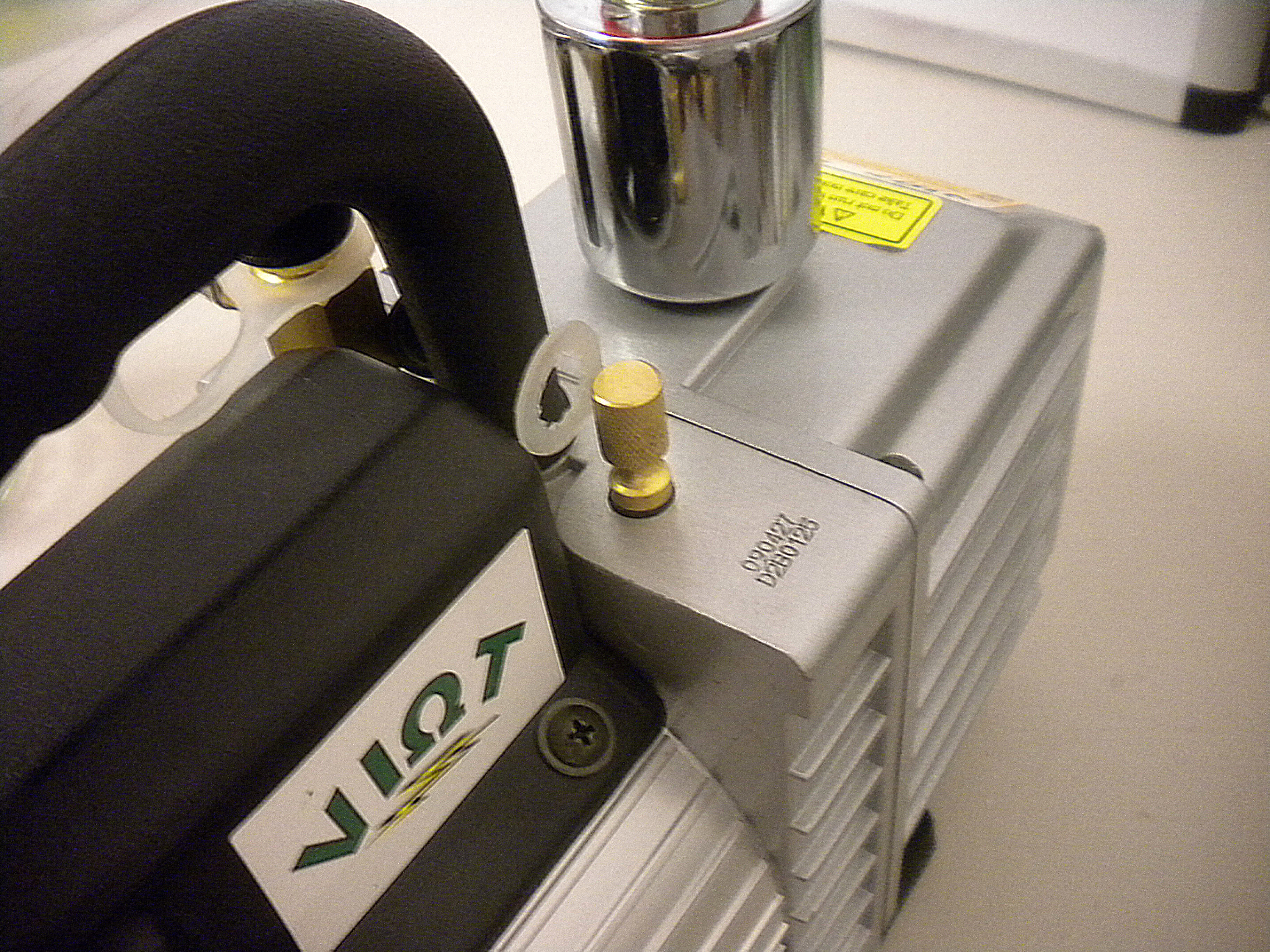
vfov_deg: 40.7
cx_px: 635
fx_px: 1284
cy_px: 476
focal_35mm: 35
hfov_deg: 52.6
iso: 400
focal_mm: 6.3
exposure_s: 1/9.9
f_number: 3.1
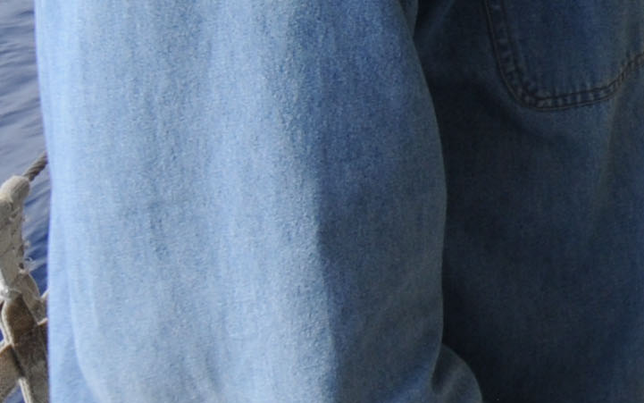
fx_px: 2072
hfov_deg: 14.7
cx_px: 1265
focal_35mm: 118
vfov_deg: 10.3
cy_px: -379
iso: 200
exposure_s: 1/200
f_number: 7.1
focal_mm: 13
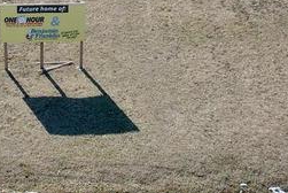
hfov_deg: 16.0
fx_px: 1009
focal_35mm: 126
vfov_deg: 10.6
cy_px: -68
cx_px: 23
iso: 100
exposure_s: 1/1250
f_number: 2.8
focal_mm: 8.38
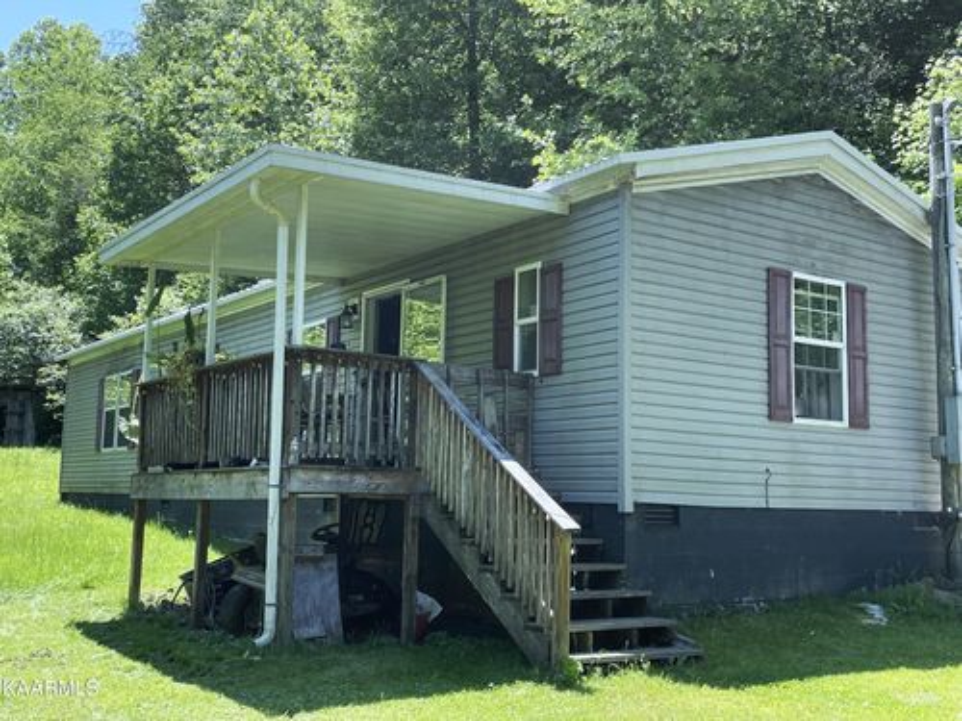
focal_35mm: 38
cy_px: 360
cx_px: 481
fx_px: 1056
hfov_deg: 49.0
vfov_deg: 37.7
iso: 32
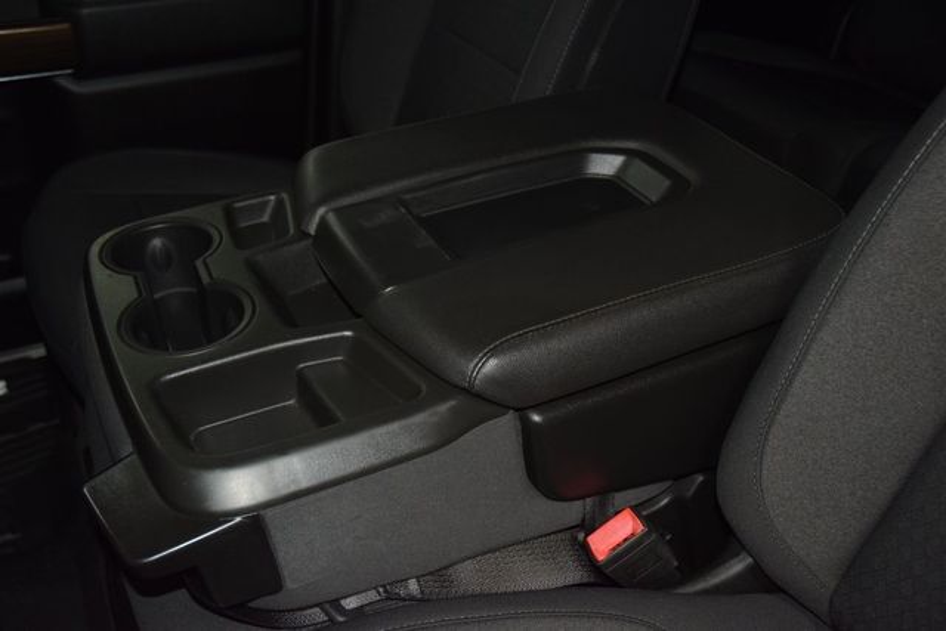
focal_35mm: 38
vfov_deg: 35.5
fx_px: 986
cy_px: 316
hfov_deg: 51.3
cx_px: 473
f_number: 3.8
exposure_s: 1/125
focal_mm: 25
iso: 1250
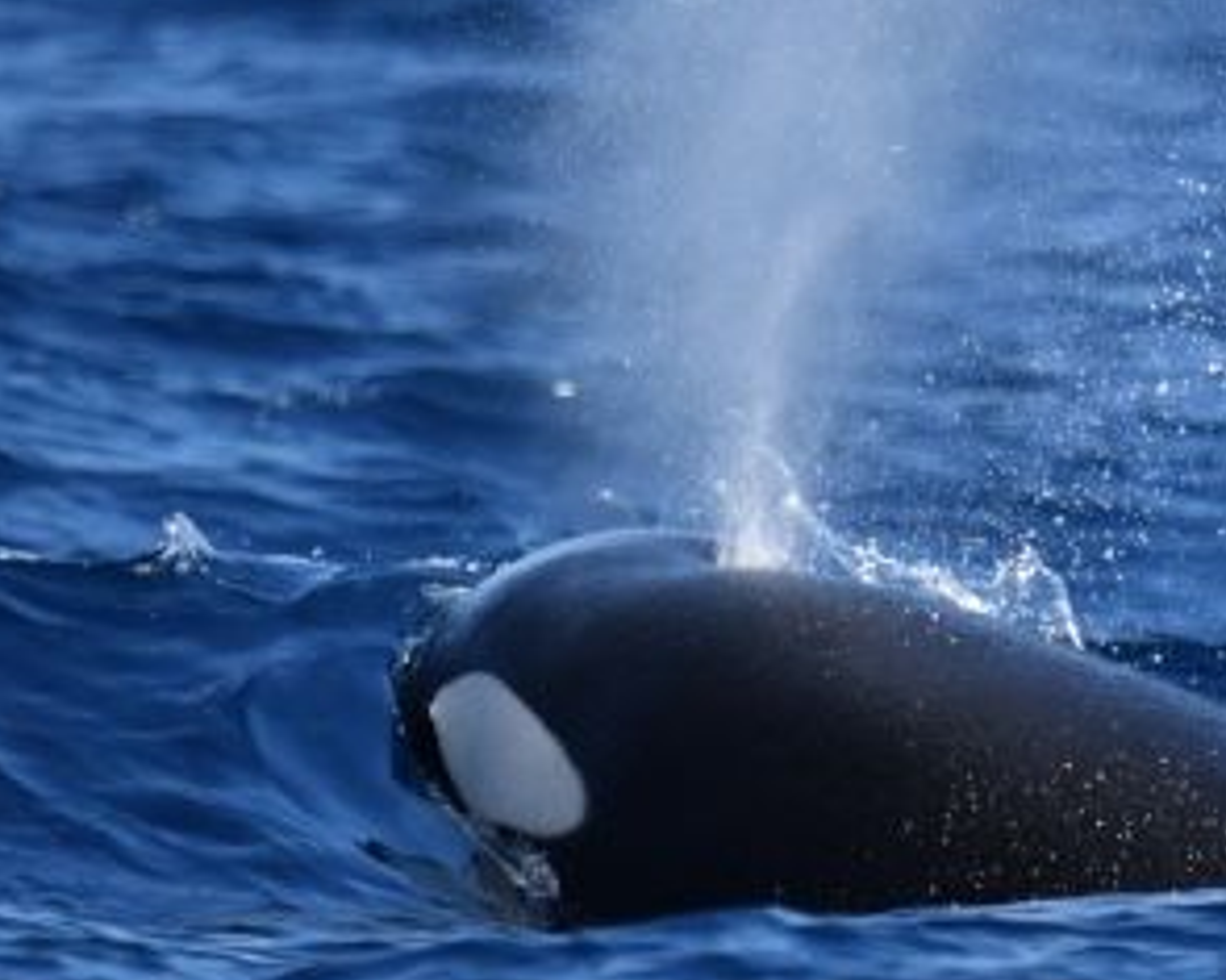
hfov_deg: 1.3
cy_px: 23
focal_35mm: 1533
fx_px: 55606
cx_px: 1251
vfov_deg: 1.0
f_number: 6.3
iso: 1400
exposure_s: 1/8000
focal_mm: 600
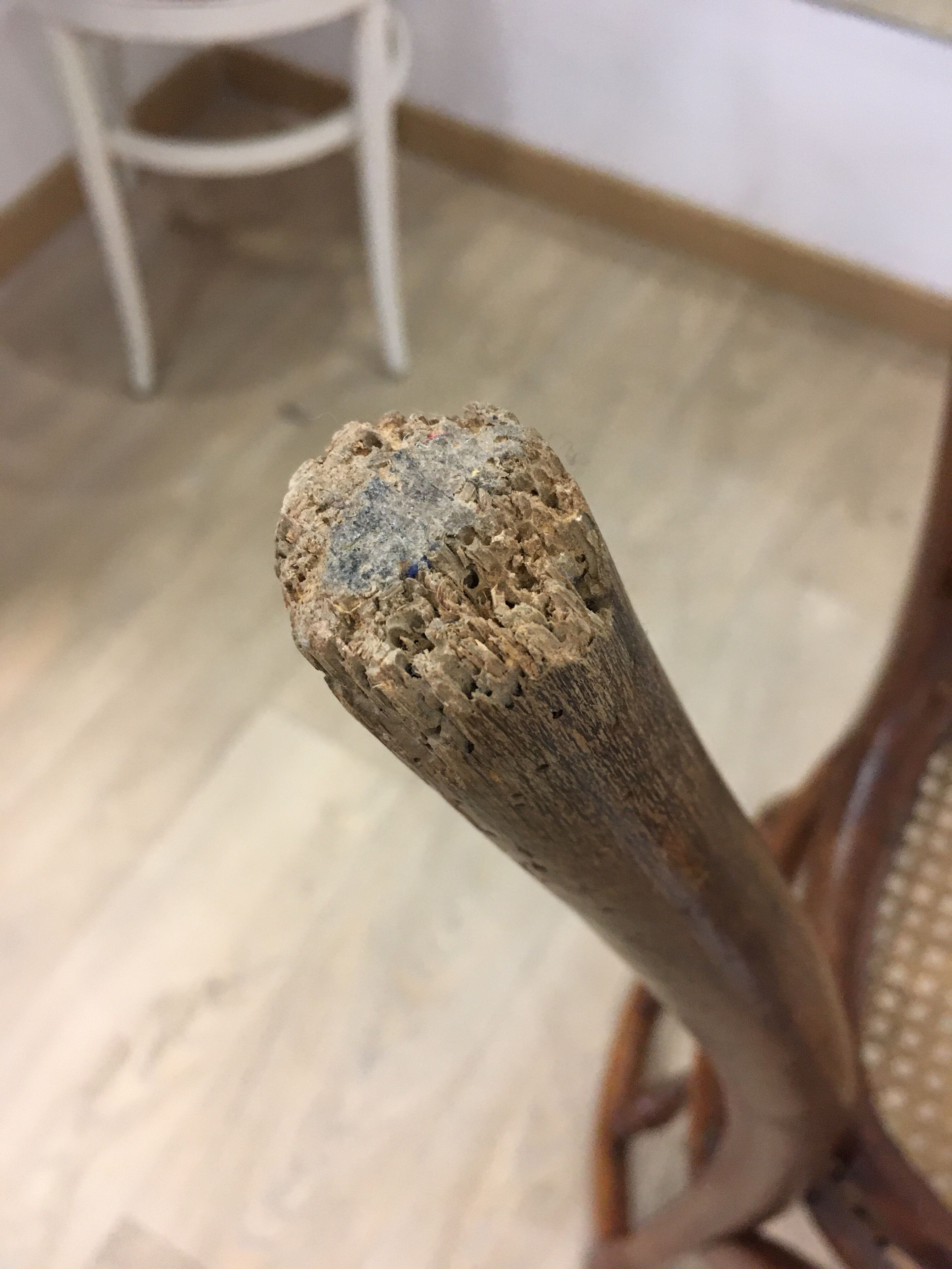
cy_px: 634
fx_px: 1063
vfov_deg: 61.7
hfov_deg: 48.2
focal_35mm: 29
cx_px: 476
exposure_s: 1/33
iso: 250
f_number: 2.2
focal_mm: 4.15
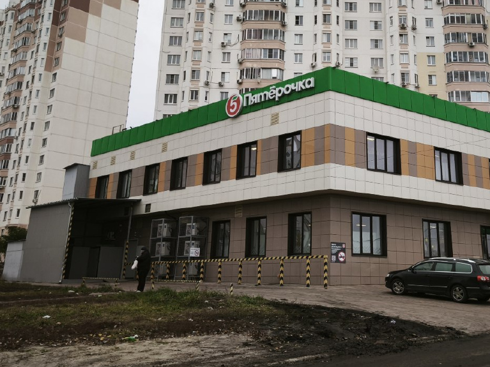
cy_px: 102
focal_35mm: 39
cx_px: 322
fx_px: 552
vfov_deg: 36.2
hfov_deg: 47.2
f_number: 1.7
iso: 80
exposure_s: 1/756
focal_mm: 5.35
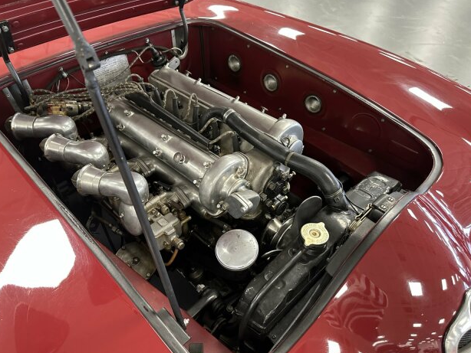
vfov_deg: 54.9
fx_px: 340
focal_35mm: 25
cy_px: 180
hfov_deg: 69.4
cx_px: 236
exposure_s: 1/50
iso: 640
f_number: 1.78
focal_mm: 6.86
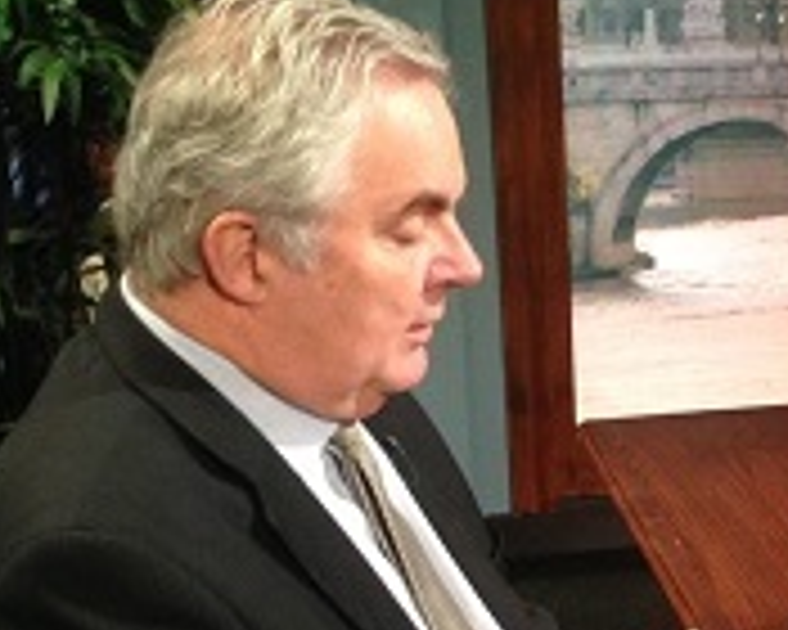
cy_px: 502
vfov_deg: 16.6
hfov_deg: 19.8
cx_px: 883
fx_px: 2146
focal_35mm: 92
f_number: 2.4
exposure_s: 1/20
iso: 200
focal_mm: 4.13
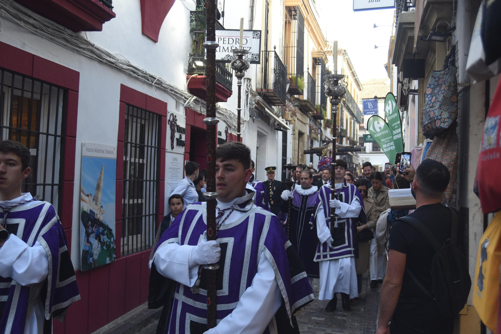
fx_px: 626
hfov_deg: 43.6
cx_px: 250
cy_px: 167
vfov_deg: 29.9
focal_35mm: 45
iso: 500
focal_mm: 45
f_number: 6.3
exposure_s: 1/160
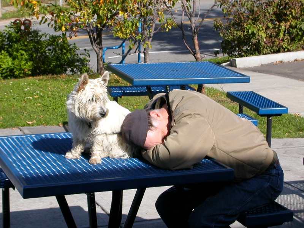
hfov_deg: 21.3
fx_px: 808
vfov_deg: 16.1
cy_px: 114
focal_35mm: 92
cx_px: 152
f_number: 4.4
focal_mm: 14
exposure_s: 1/621
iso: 100
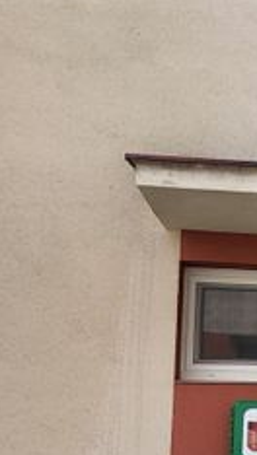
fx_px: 1112
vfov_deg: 23.0
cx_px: 646
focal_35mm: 92
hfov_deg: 10.9
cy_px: 317
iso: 50
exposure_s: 1/866
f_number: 1.8
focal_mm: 4.25
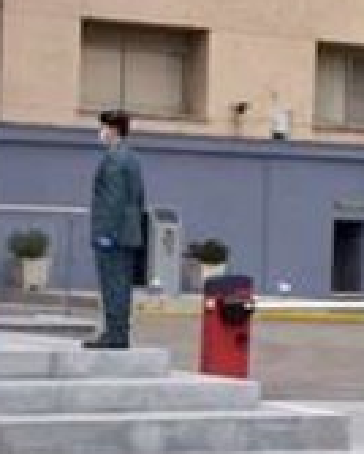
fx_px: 2339
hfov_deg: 8.8
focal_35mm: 174
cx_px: 445
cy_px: 283
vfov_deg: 11.1
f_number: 13
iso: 500
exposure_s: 1/640
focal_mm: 45
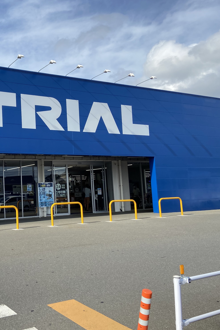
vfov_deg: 51.9
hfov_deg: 34.0
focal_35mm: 37
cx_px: 21
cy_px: 162
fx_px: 339
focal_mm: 4.25
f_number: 1.8
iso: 32
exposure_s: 1/1927
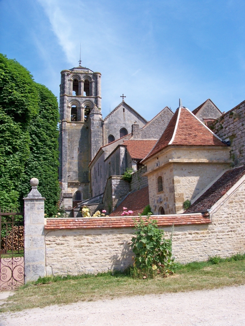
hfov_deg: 42.9
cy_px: 163
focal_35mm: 33
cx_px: 122
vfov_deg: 55.4
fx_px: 311
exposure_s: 1/800
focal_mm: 5.85
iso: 100
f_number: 4
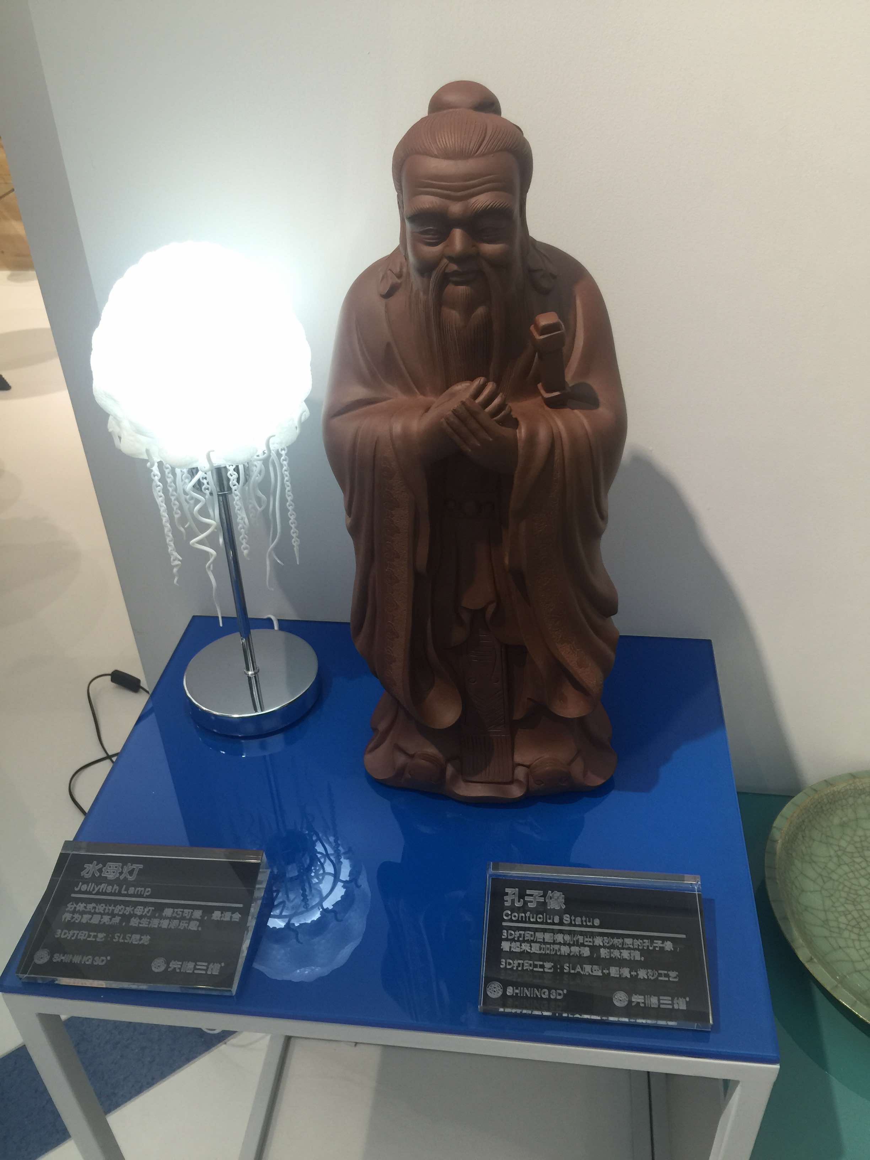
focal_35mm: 29
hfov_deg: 48.2
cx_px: 435
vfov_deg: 61.7
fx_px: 972
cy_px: 580
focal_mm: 4.15
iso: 40
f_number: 2.2
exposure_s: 1/33
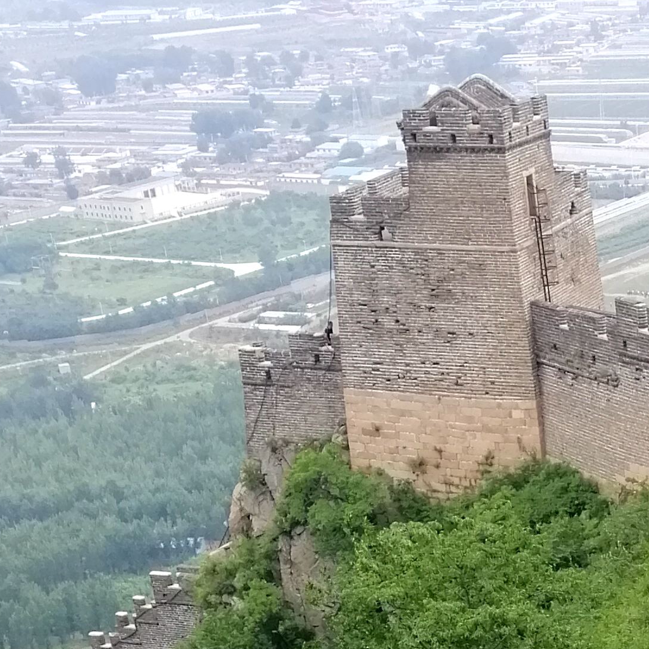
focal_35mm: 97
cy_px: 1194
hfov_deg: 17.3
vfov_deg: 15.3
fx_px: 2058
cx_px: 714
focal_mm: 3.81
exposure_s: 1/356
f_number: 2.2
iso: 50
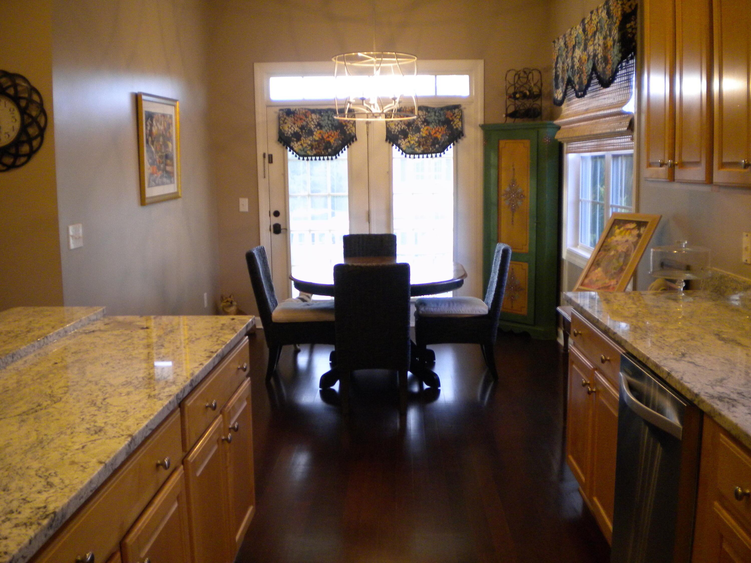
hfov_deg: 52.6
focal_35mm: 35
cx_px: 376
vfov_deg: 40.7
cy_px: 282
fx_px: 759
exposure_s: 1/55
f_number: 3.1
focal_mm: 6.3
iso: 340
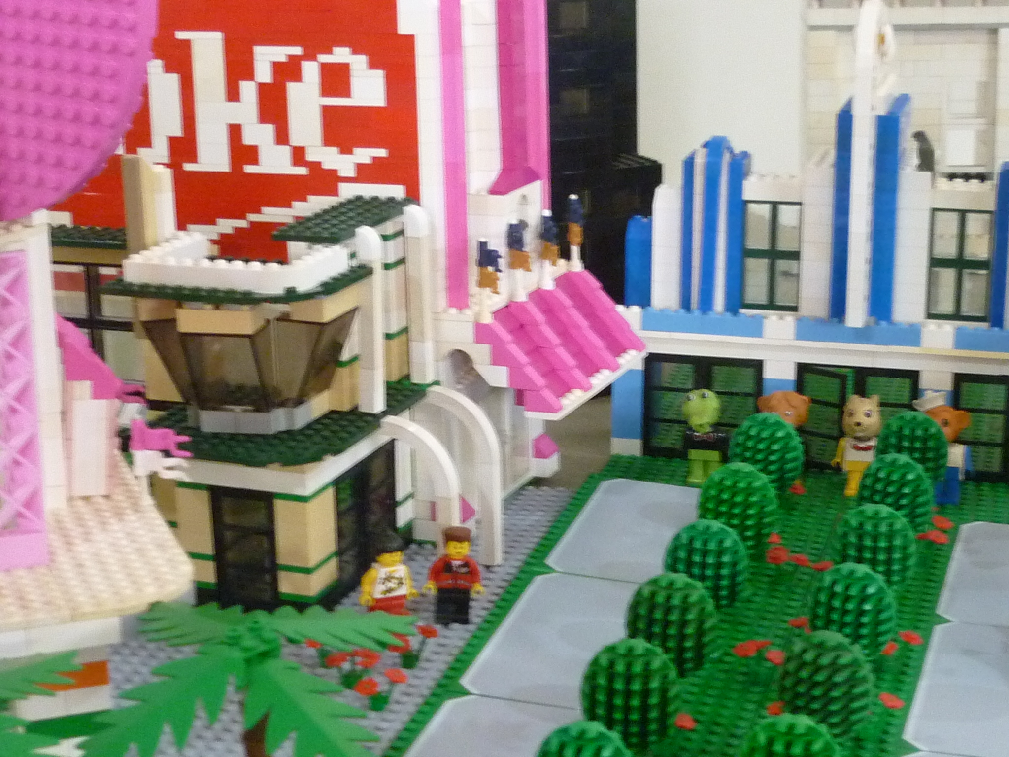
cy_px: 378
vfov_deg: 19.9
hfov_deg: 26.3
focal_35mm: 74
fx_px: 2157
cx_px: 504
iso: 400
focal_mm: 6.9
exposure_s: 1/8
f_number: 3
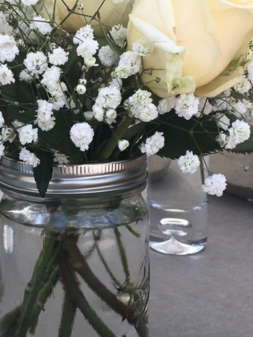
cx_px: 102
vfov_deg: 32.2
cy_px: 161
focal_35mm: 60
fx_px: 585
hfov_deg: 24.4
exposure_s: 1/506
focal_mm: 4.15
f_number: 2.2
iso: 25
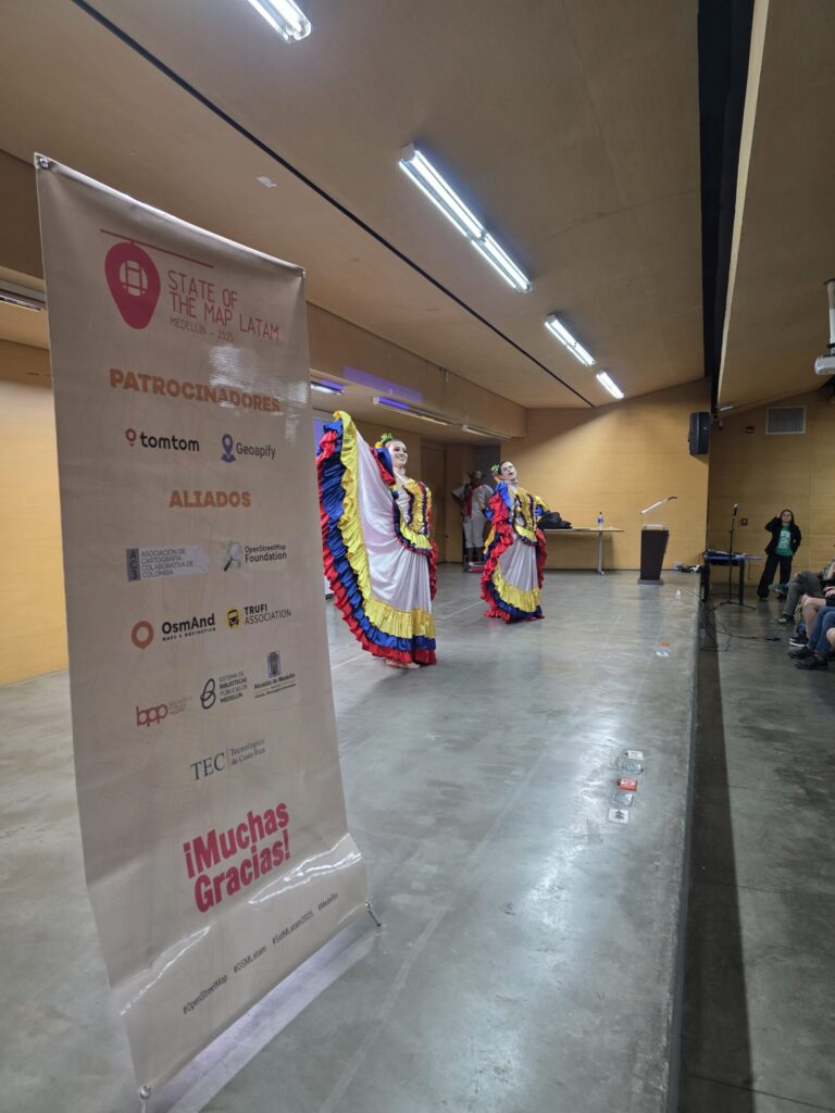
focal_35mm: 23
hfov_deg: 58.9
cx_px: 418
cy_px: 556
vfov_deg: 73.9
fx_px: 740
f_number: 1.7
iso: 400
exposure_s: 1/120
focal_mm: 6.3
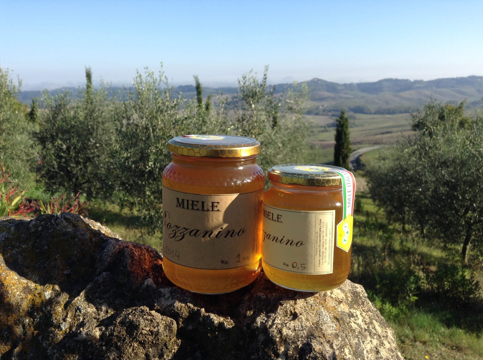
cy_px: 180
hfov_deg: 55.4
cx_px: 242
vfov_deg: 42.8
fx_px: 460
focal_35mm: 33
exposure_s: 1/816
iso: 25
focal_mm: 3.3
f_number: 2.4
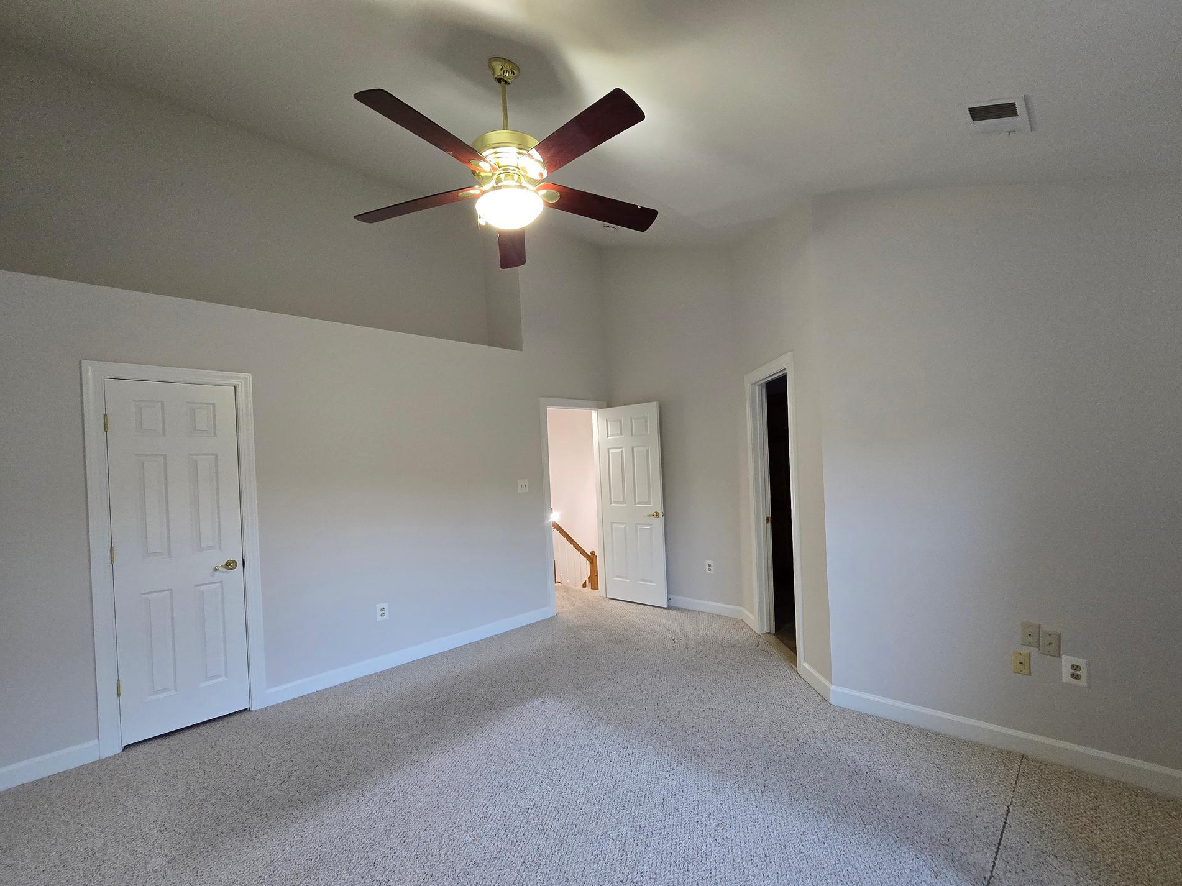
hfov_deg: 102.1
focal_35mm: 14
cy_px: 468
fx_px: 478
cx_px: 589
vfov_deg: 85.6
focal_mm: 2.2
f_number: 2.2
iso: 320
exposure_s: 1/60
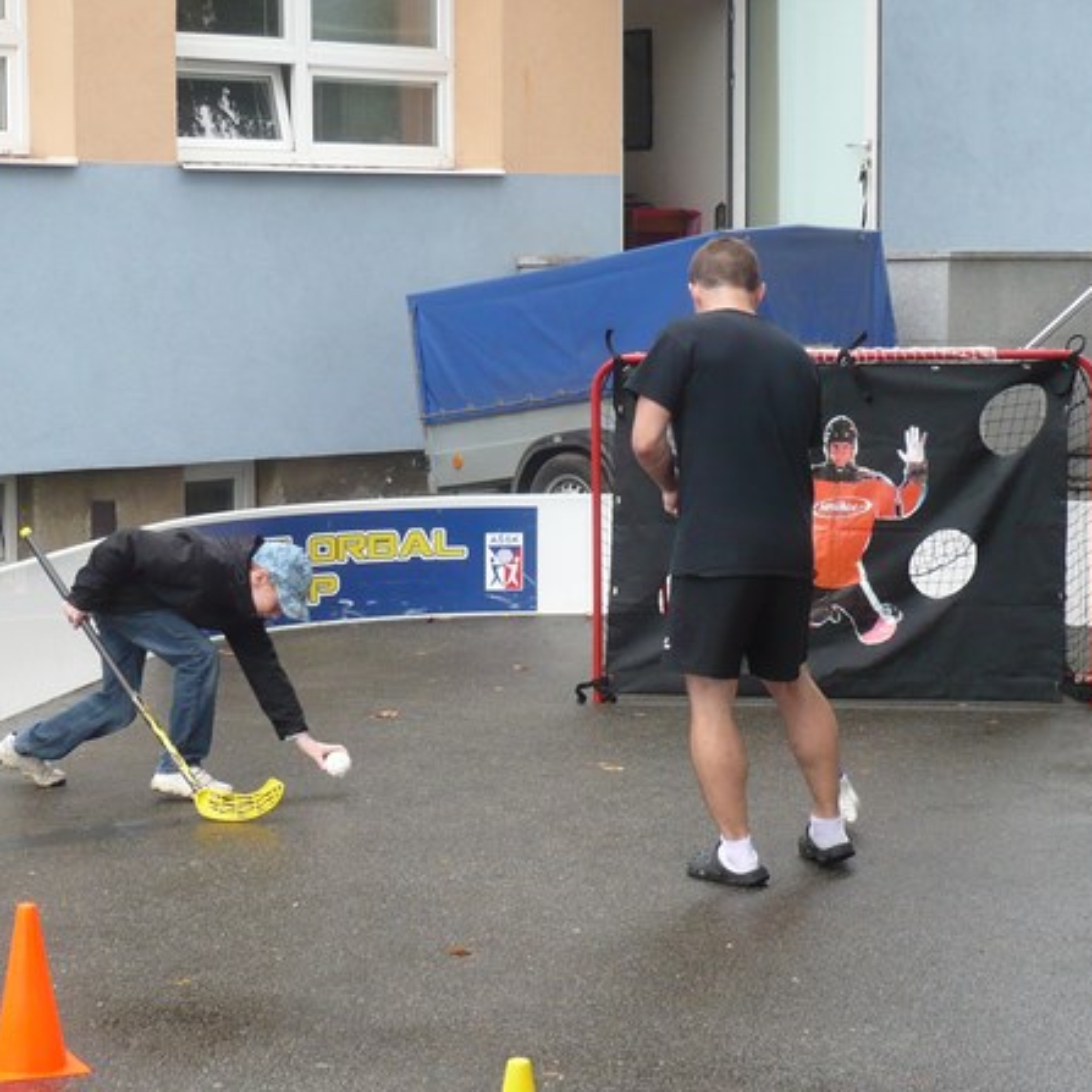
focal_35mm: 89
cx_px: 376
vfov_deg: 19.5
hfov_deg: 19.5
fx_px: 3176
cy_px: 547
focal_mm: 9.1
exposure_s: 1/125
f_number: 3.5
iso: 125
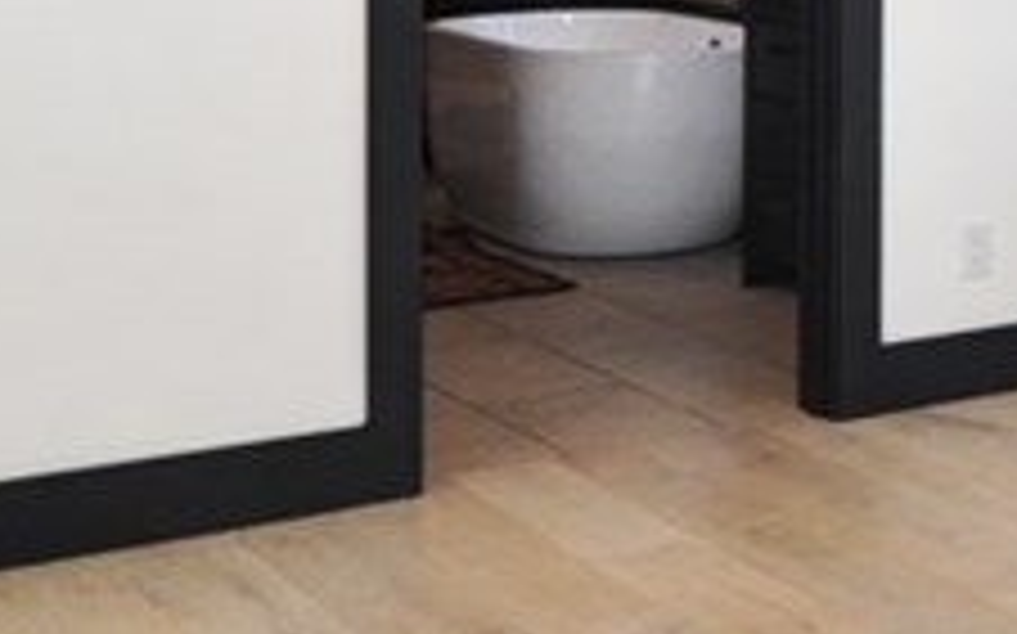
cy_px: -162
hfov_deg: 20.5
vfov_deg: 15.1
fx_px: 2299
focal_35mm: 83
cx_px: 1620
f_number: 7.1
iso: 400
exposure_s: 1/60
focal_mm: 12
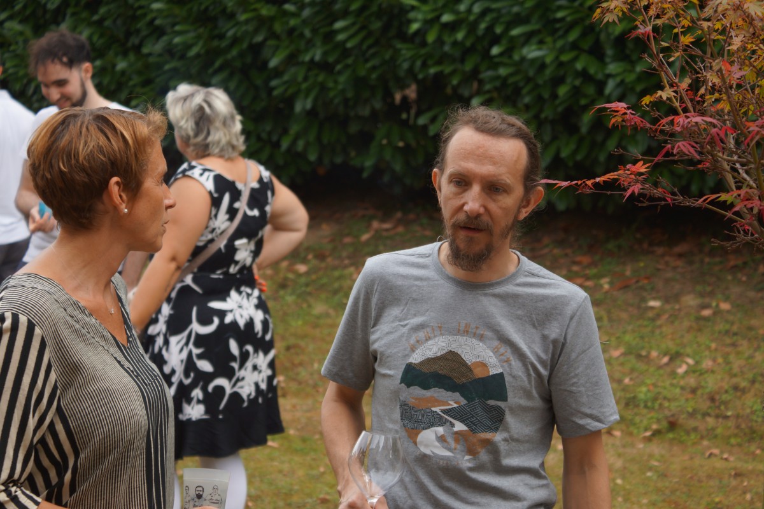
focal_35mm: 75
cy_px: 254
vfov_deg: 18.2
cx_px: 382
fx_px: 1592
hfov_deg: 27.0
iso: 160
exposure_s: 1/160
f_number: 5.6
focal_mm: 50
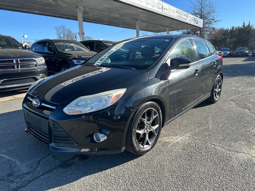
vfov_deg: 56.8
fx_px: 177
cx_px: 128
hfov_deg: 71.6
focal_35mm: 24
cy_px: 96
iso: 80
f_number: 1.78
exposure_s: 1/1812
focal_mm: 6.86
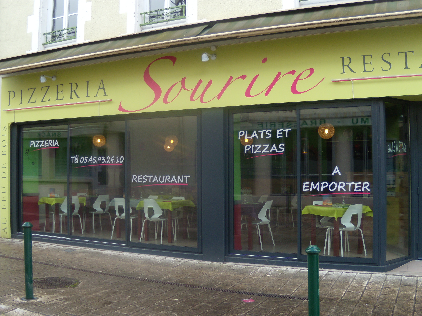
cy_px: 158
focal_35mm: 36
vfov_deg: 39.7
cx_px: 211
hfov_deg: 51.4
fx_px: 439
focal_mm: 6.4
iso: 80
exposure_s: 1/100
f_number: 3.6
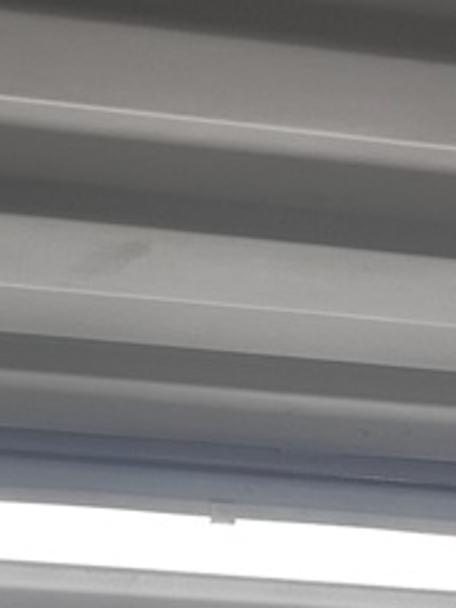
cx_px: -282
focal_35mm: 118
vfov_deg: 12.9
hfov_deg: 11.9
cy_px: 1445
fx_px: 2073
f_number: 1.78
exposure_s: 1/100
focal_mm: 6.86
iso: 80
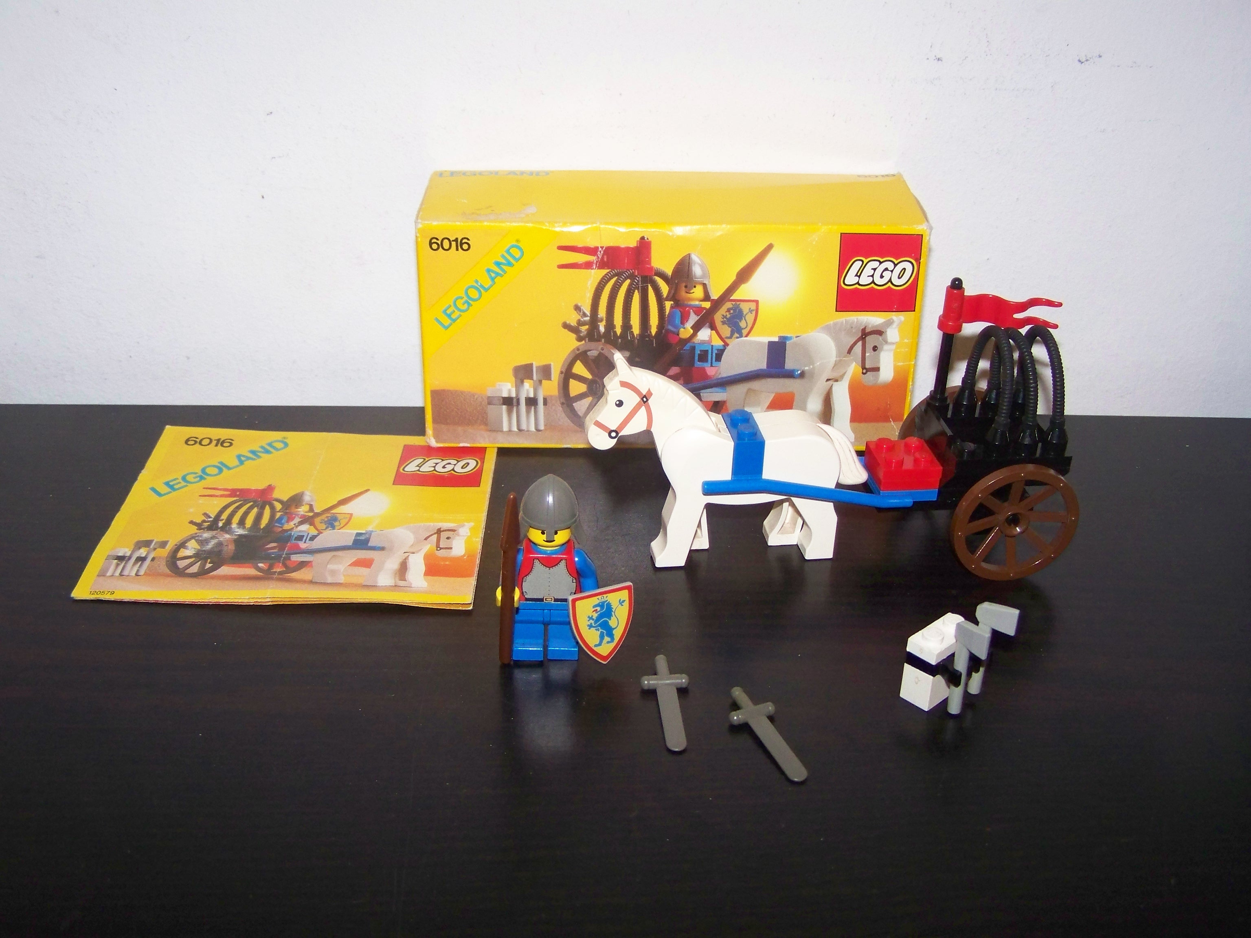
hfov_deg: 49.0
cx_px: 626
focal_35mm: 38
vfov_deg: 37.7
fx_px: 1373
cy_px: 469
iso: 200
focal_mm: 6.3
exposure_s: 1/30
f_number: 2.8
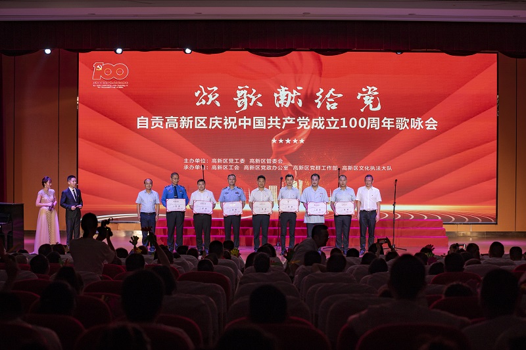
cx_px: 263
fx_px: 1023
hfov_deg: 28.8
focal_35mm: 70
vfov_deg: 19.4
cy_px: 175
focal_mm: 70
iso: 400
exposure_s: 1/200
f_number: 4
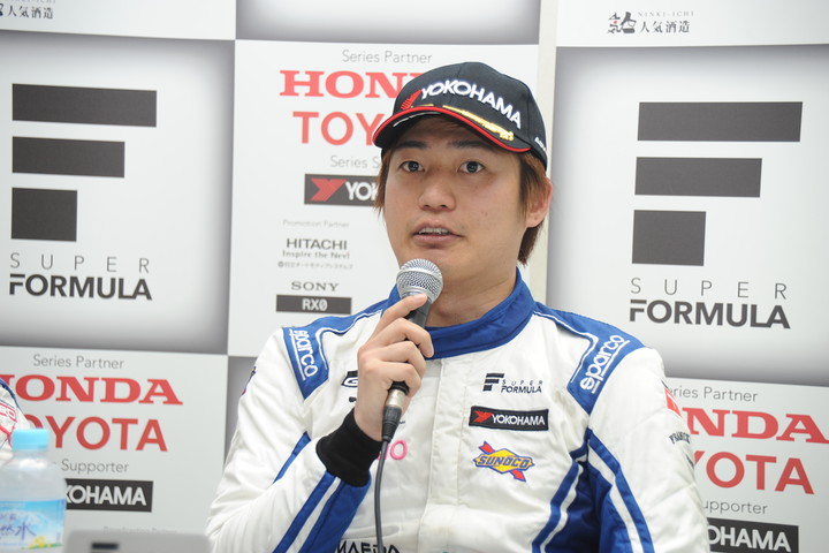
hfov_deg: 18.3
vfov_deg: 12.2
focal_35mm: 112
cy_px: 276
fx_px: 2579
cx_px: 414
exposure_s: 1/125
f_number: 5.6
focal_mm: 112
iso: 800
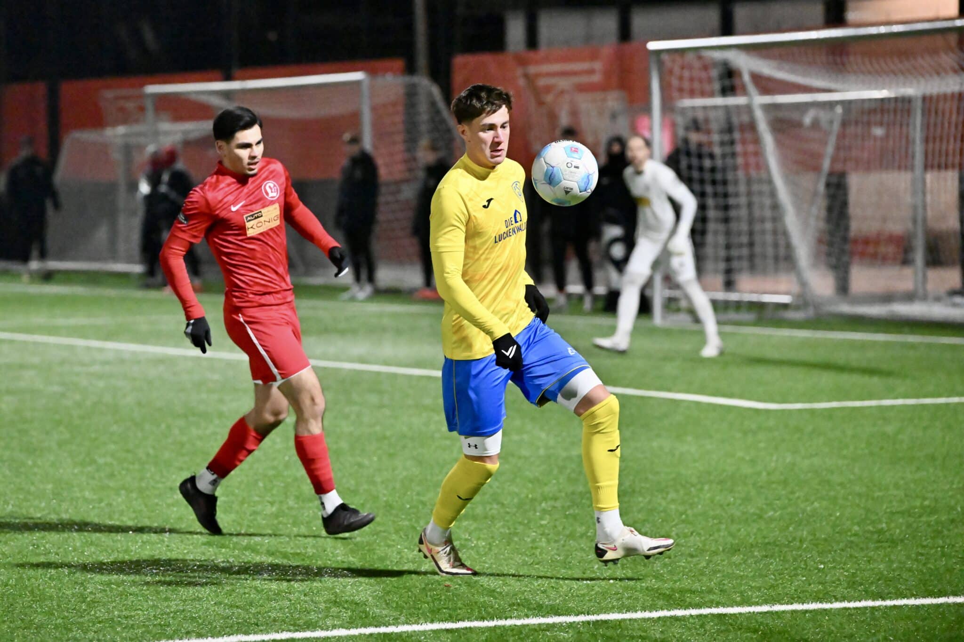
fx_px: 3748
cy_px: 321
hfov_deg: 14.7
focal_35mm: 140
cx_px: 482
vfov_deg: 9.8
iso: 10000
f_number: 3.2
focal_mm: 140
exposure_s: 1/1250
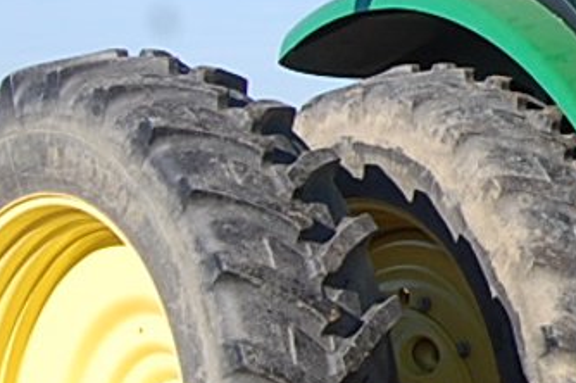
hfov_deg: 8.0
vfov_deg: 5.6
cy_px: 60
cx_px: 1156
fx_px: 3916
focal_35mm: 245
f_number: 9
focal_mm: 32
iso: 200
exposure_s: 1/320
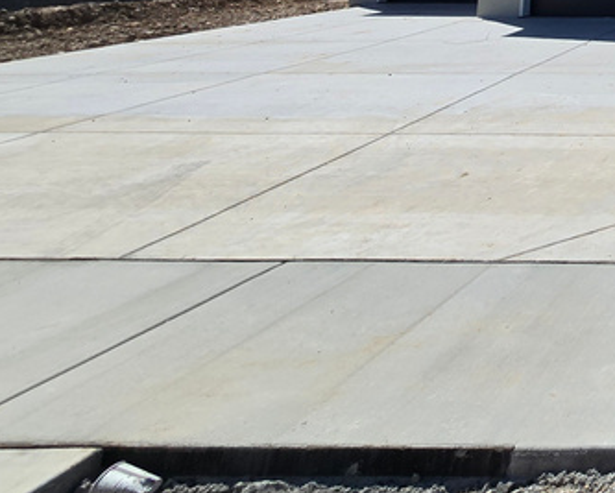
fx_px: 710
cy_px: -129
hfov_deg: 29.0
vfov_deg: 30.9
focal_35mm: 39
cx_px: 923
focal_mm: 2.2
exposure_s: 1/3246
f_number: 2.2
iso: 50
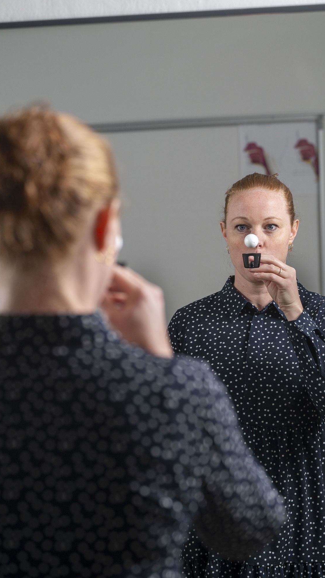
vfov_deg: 21.2
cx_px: 148
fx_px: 1548
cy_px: 288
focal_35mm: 101
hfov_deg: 12.0
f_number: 4.5
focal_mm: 96
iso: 250
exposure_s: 1/160
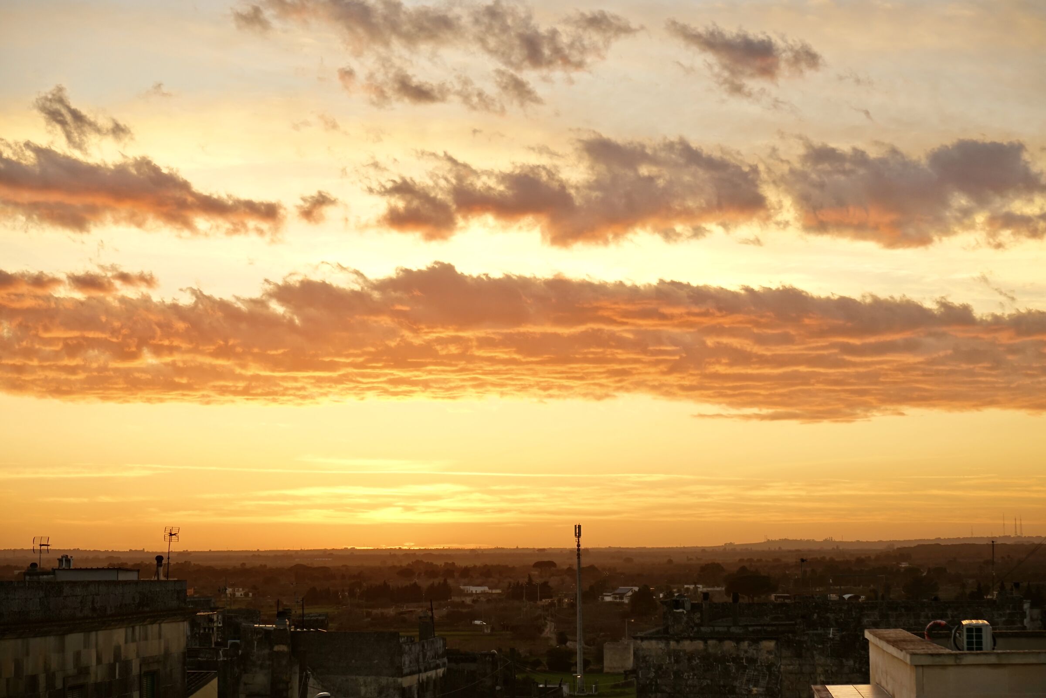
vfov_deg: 19.5
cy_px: 349
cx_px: 523
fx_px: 2034
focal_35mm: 70
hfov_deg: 28.8
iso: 500
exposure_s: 1/90
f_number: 11
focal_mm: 70
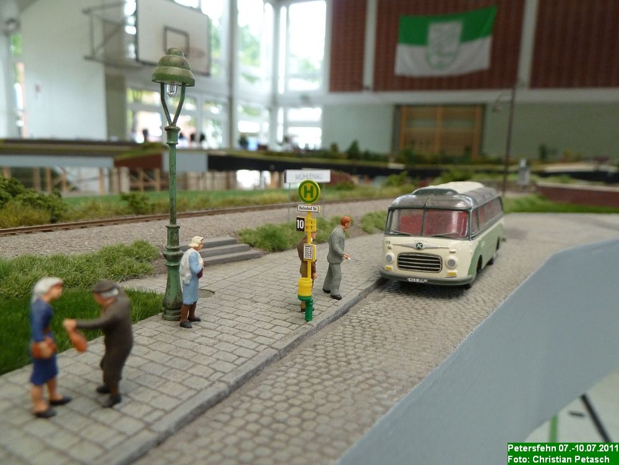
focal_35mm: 25
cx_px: 310
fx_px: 447
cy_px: 232
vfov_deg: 54.9
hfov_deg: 69.4
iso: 250
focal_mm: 4.1
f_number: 3.3
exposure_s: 1/30
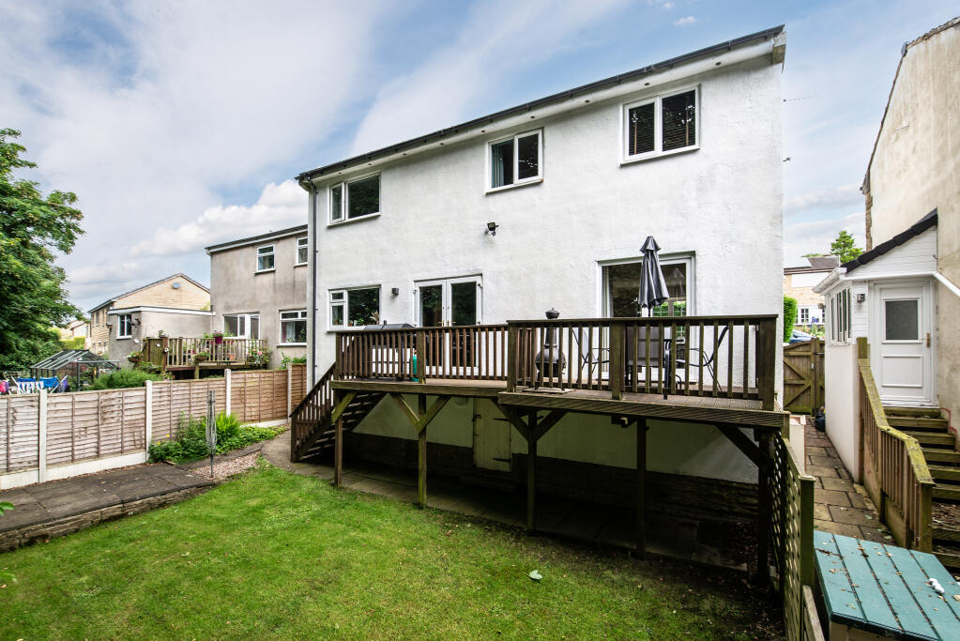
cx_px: 480
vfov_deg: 77.4
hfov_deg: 100.4
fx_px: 400
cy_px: 320
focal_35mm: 15
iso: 200
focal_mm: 15
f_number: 5.6
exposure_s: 1/125
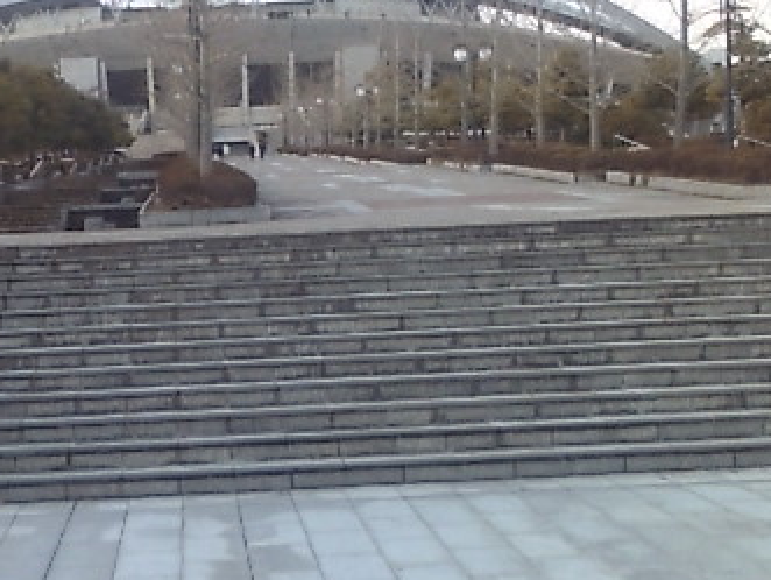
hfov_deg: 33.8
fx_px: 1249
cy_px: 457
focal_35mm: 56
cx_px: 224
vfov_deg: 25.7
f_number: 3.5
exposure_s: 1/100
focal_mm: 3.73
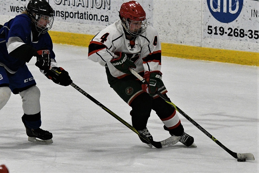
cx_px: 130
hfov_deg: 8.9
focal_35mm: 232
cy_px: 86
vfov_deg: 5.9
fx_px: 1673
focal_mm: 155
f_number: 4.5
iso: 4000
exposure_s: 1/1000
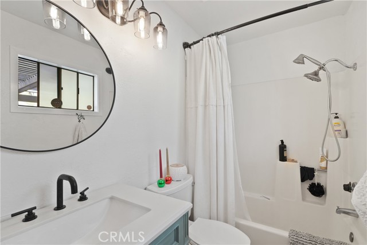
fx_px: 168
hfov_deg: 95.0
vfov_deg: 72.1
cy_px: 122
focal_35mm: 16
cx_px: 184
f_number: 4.5
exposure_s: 1/15
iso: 1600
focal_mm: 16.5
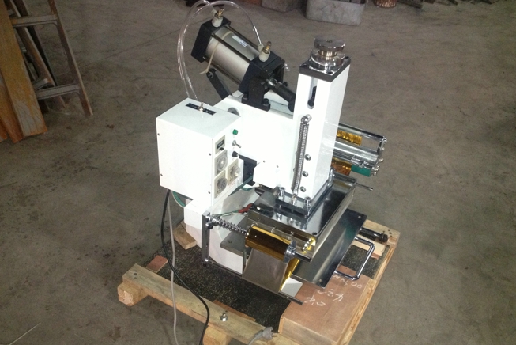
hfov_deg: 49.5
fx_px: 559
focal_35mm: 39
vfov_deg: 34.2
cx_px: 275
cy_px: 198
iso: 320
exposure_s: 1/20
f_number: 2.4
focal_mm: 4.28
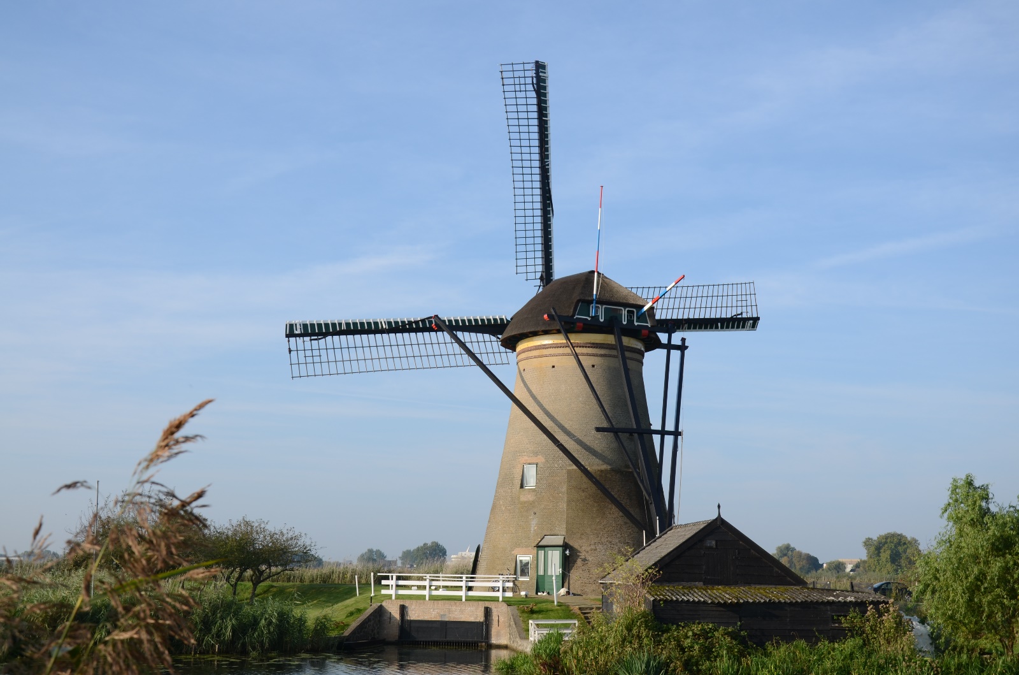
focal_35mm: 45
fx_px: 1271
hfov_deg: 43.7
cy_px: 338
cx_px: 510
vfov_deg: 29.7
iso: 100
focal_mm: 30
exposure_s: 1/250
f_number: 7.1
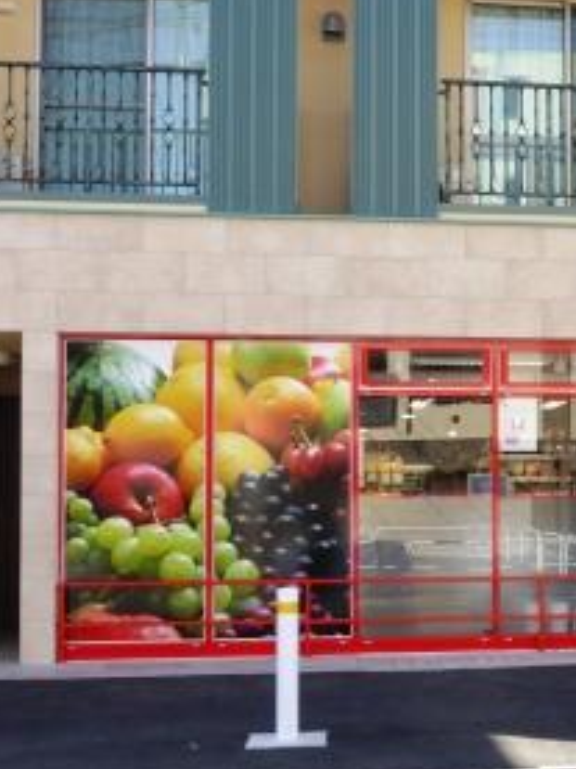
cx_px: 601
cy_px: 451
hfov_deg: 21.6
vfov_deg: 29.8
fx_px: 1442
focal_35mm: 65
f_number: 3.9
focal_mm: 6.9
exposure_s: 1/160
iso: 100
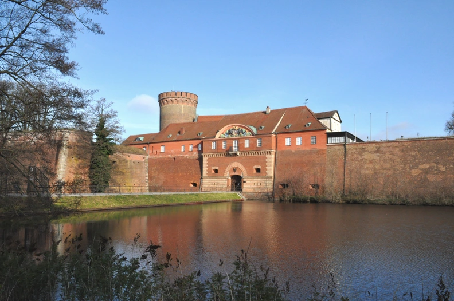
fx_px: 340
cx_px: 227
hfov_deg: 67.4
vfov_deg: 47.8
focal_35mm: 27
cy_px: 150
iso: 1000
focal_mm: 18
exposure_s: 1/320
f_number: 18
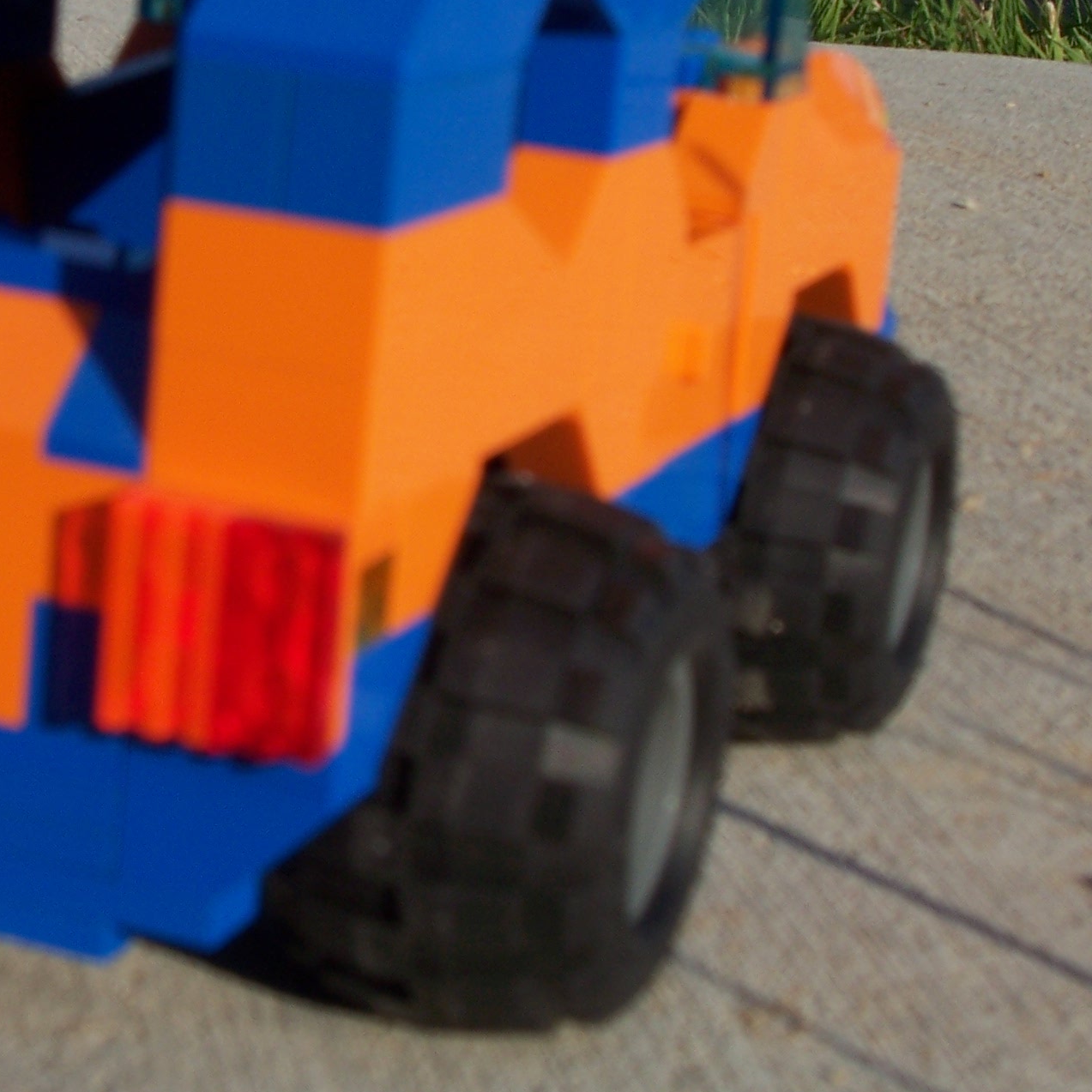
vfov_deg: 18.1
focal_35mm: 96
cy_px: 371
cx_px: 241
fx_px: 3426
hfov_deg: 18.0
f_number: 5.6
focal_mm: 10.3
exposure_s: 1/500
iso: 80
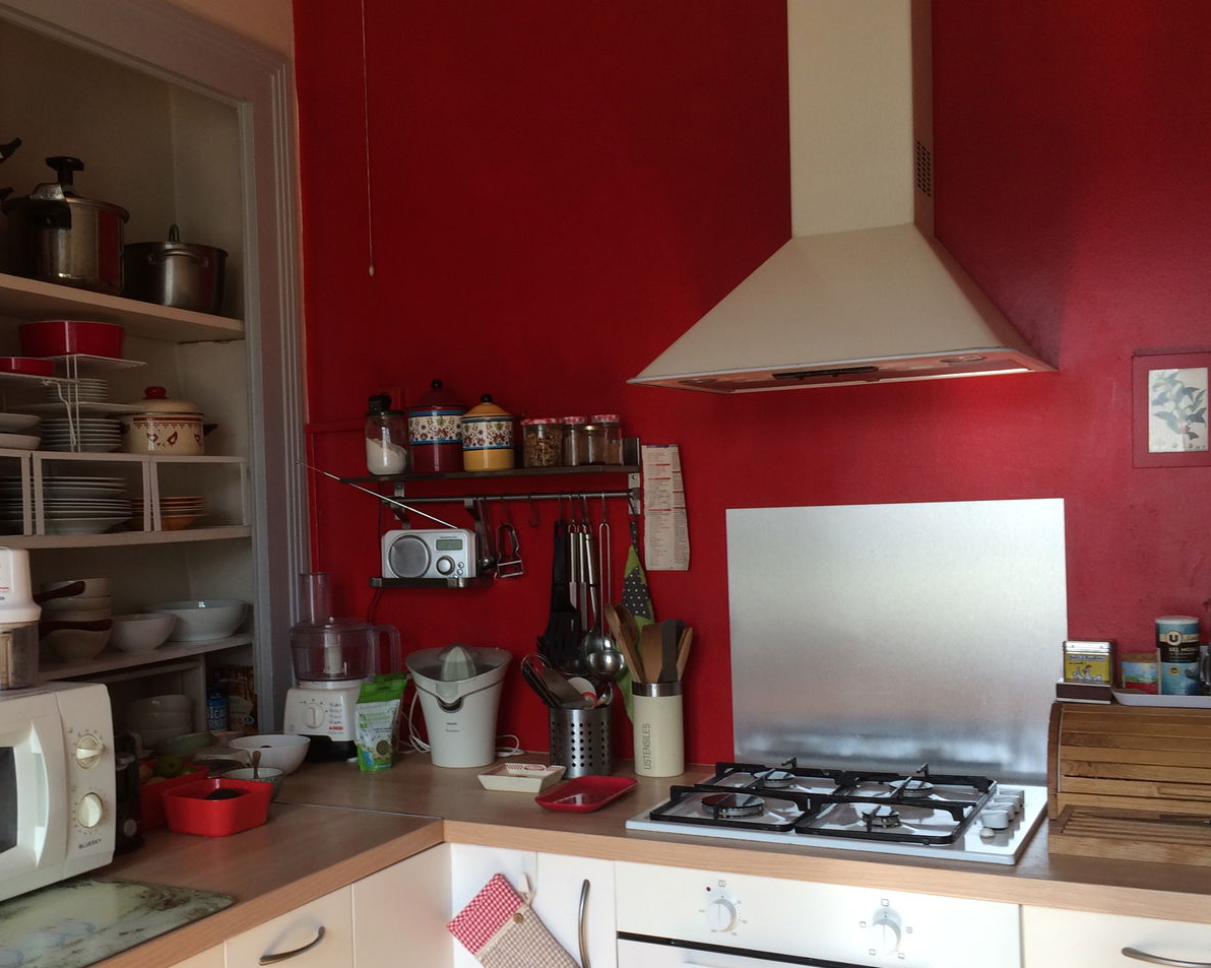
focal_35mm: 38
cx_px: 465
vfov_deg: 39.1
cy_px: 551
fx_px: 1362
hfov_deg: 47.6
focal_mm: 4.15
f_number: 2.2
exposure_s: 1/100
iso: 40
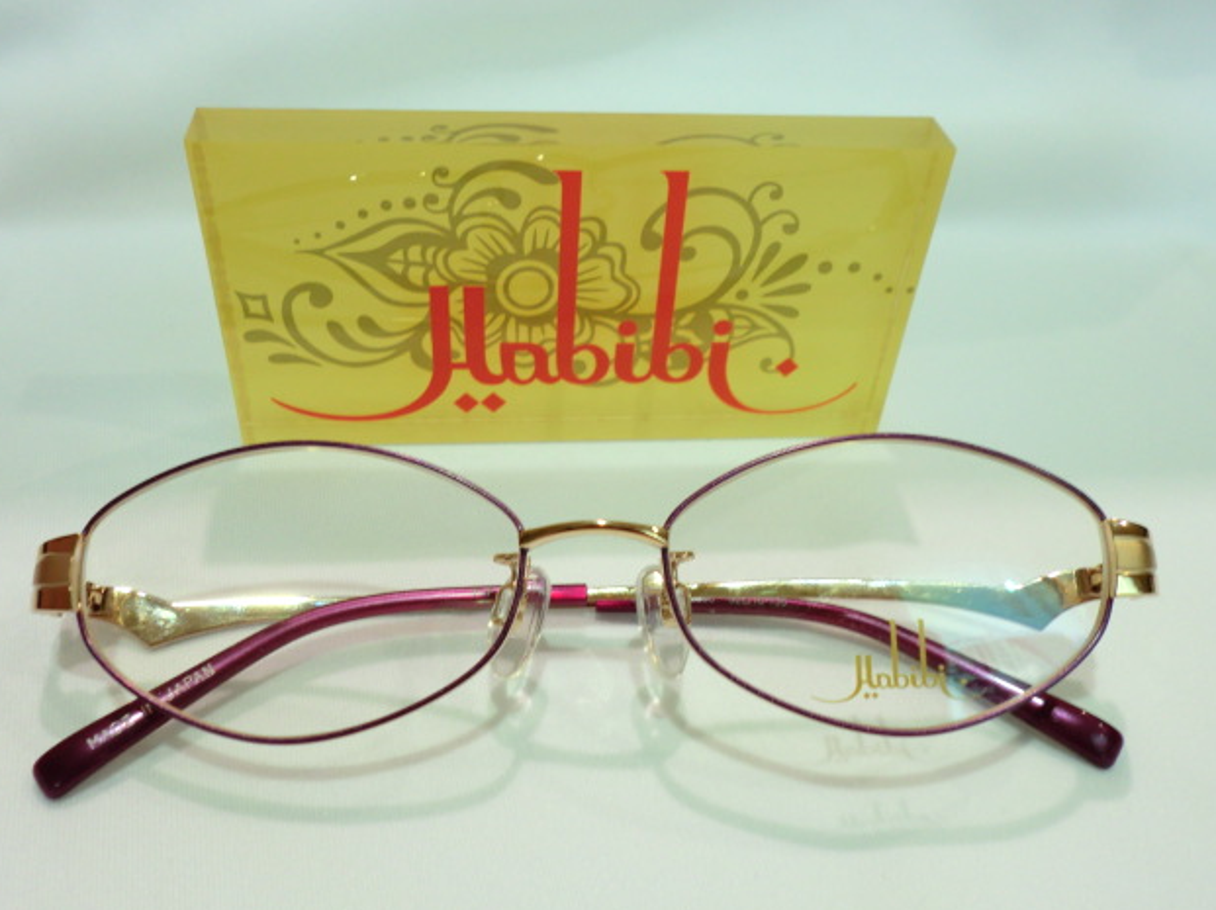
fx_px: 1159
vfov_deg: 42.9
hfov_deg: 55.4
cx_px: 597
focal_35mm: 33
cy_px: 468
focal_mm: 5.8
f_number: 3.5
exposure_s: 1/60
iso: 100
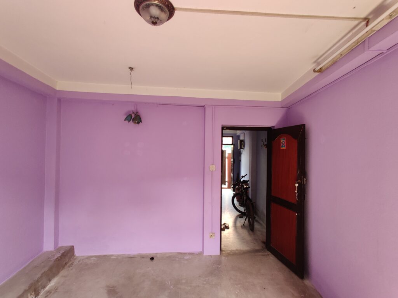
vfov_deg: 89.9
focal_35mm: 13
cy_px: 149
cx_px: 199
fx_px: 149
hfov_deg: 106.2
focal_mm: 2.25
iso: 500
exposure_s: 1/50
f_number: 2.2
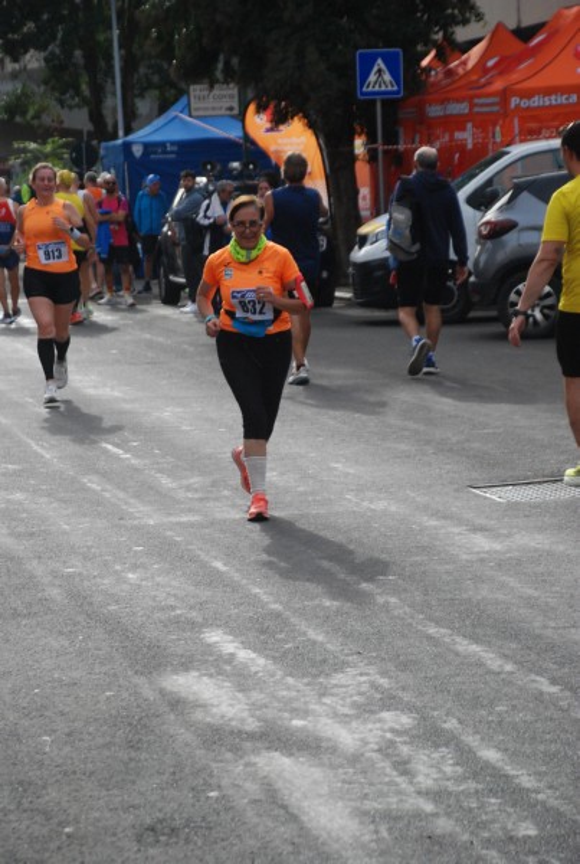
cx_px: 290
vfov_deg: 17.0
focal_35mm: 120
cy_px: 432
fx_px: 2885
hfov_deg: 11.5
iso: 1000
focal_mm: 80
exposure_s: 1/1250
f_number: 5.6
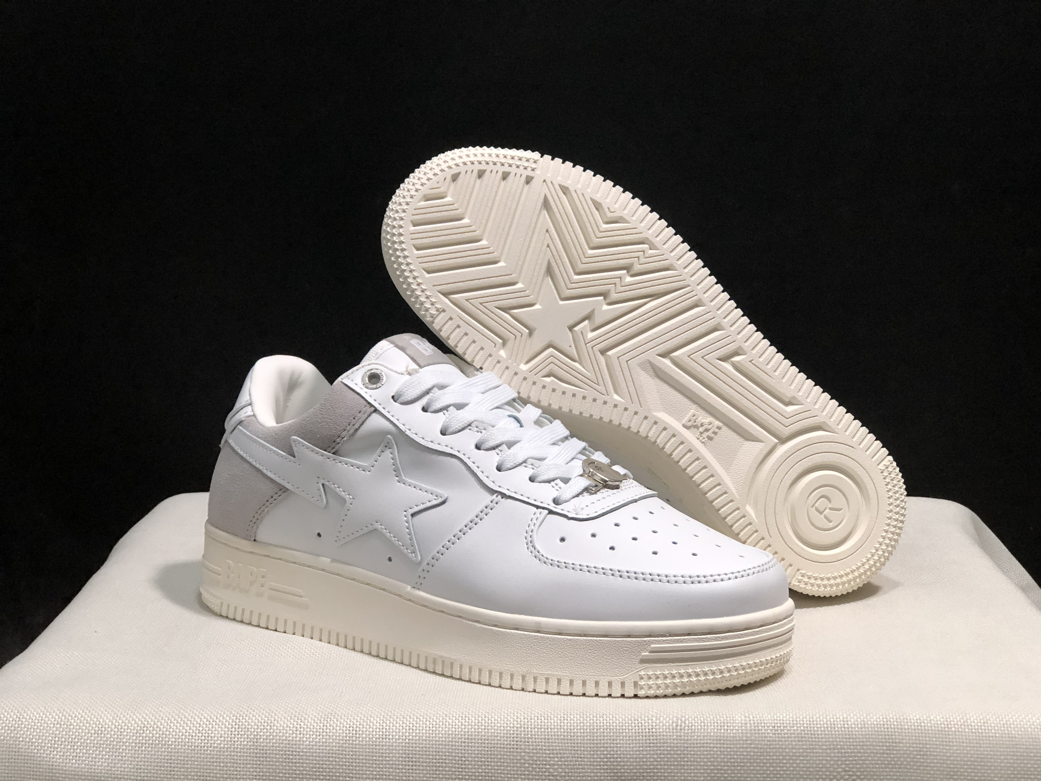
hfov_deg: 33.8
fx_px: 1714
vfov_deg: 25.7
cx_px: 520
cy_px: 390
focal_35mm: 57
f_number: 2.8
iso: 50
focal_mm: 6.6
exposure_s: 1/30
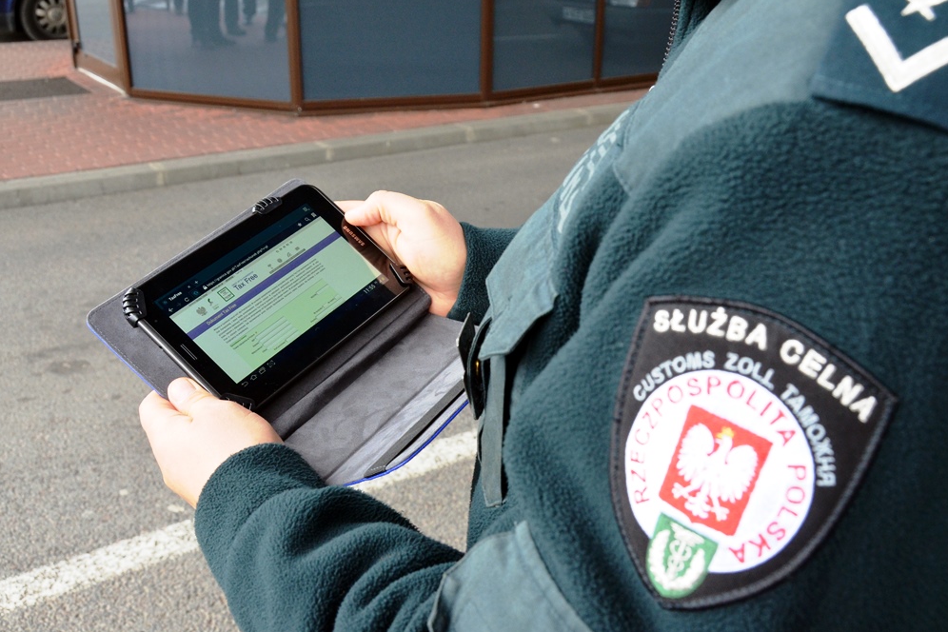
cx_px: 471
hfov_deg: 48.5
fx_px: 1053
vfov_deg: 33.4
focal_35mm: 40
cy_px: 313
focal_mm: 26
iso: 1250
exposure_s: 1/200
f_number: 7.1
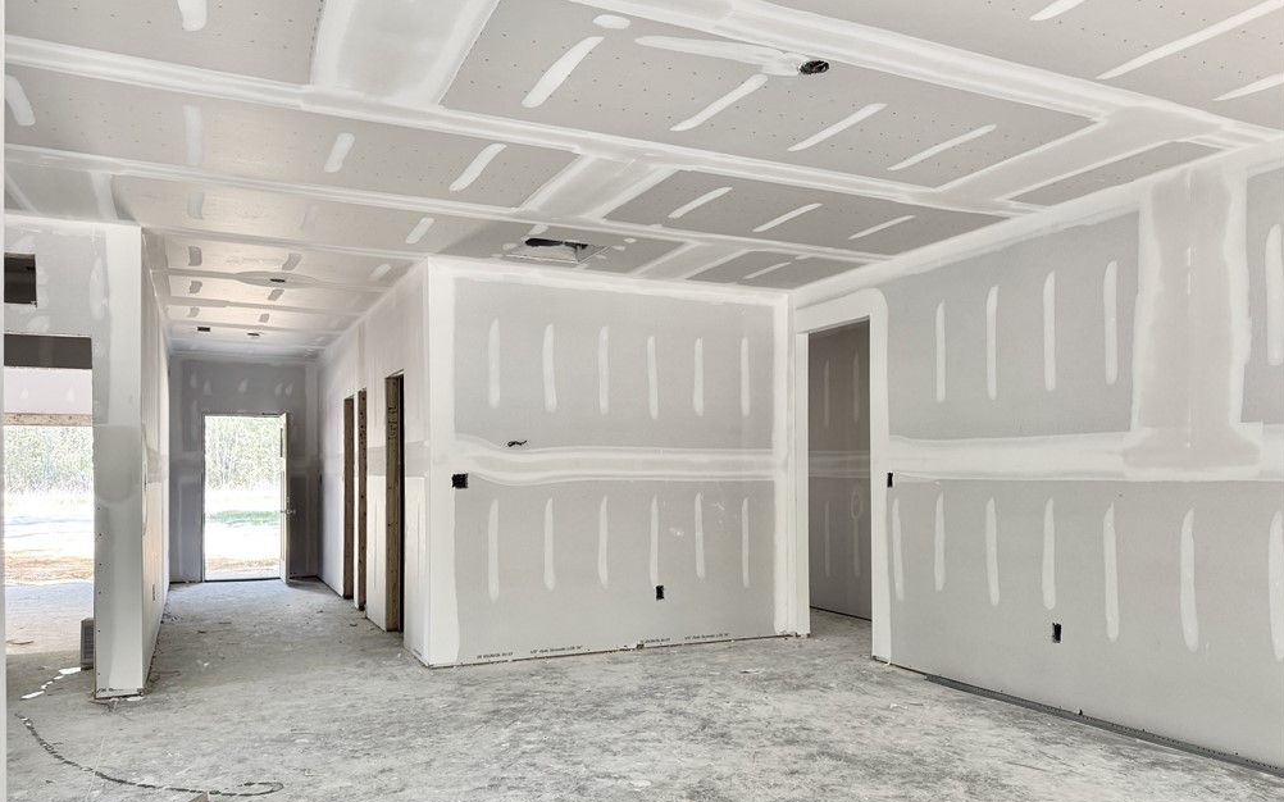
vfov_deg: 47.4
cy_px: 470
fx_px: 910
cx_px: 633
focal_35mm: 26
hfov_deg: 70.4
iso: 160
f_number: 1.78
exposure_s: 1/121
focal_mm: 6.76
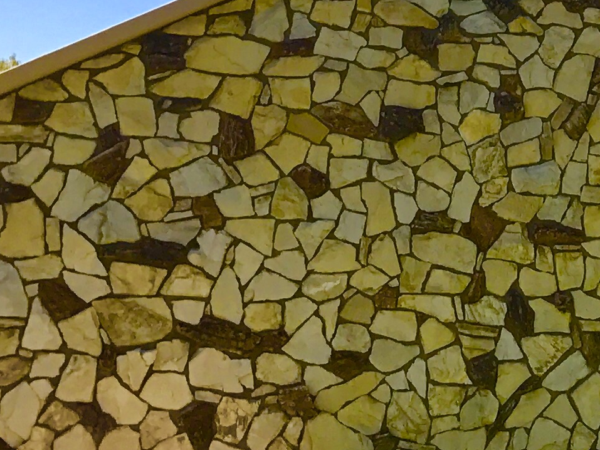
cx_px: 980
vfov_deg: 12.2
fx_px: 2046
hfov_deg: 15.1
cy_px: -108
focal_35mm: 118
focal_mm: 3.99
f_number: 1.8
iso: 20
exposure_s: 1/1408
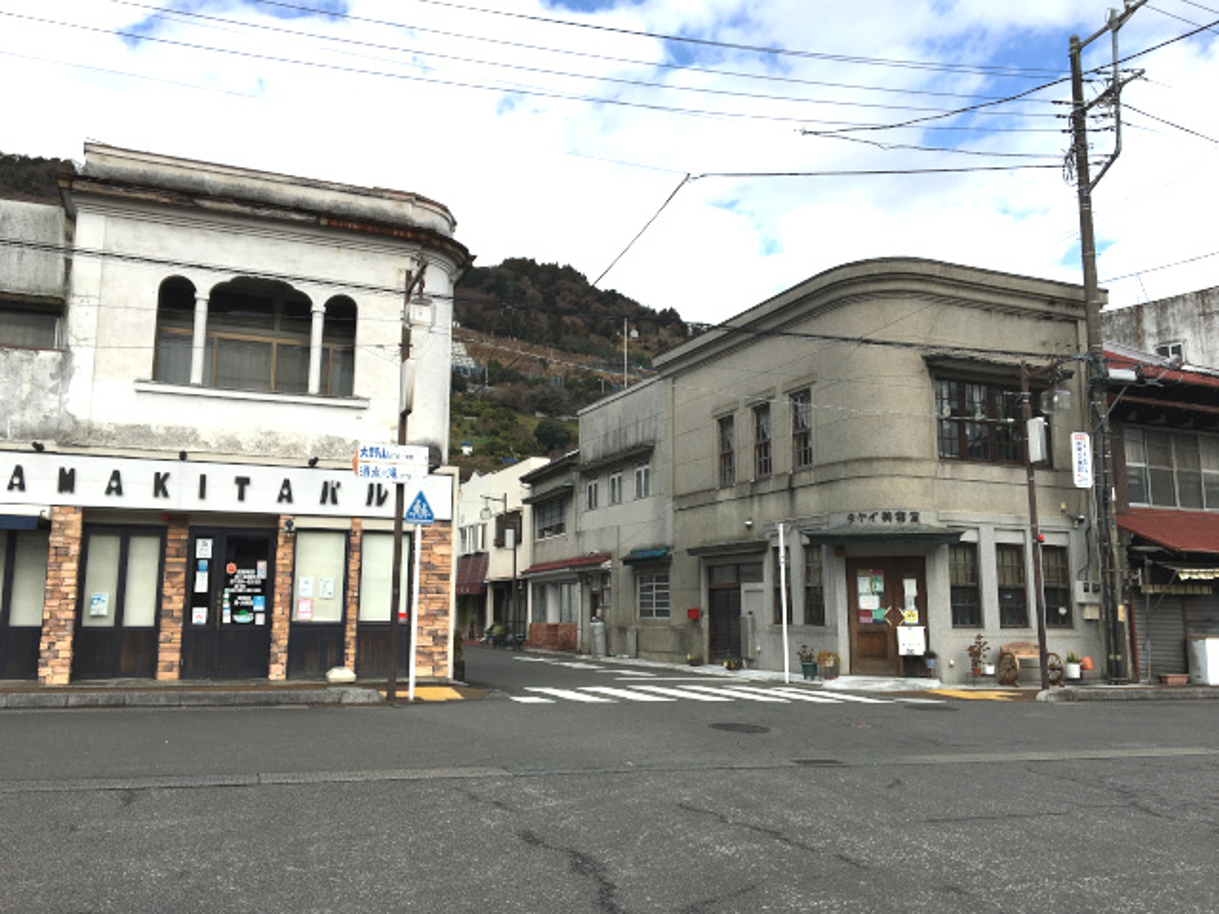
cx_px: 610
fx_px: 1021
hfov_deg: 61.7
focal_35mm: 29
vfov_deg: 48.2
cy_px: 457
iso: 25
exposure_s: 1/1637
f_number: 2.2
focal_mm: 4.15
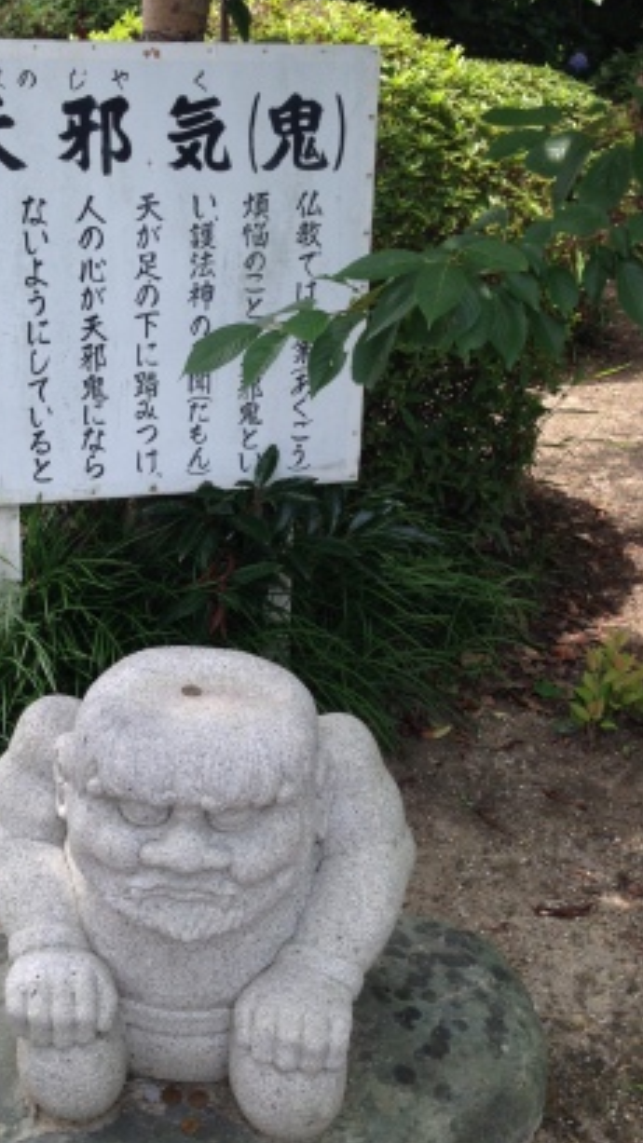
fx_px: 1334
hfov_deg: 26.6
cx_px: 124
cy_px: 592
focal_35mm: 44
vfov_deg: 46.4
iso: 50
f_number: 2.4
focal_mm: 4.13
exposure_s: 1/254
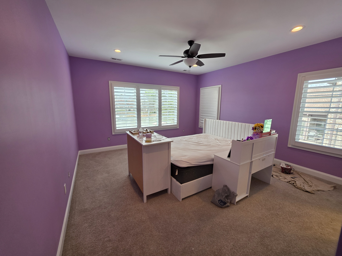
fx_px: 128
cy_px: 128
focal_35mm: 13
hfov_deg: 106.2
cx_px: 171
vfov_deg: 89.9
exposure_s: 1/120
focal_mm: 2.2
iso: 100
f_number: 1.9
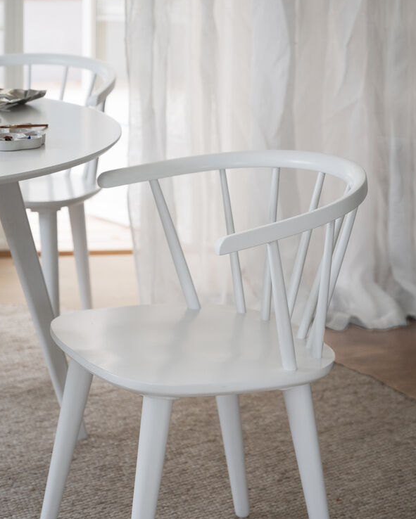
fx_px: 1369
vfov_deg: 21.4
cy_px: 321
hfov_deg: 17.3
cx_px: 184
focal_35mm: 89
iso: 500
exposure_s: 1/100
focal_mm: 70
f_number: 4
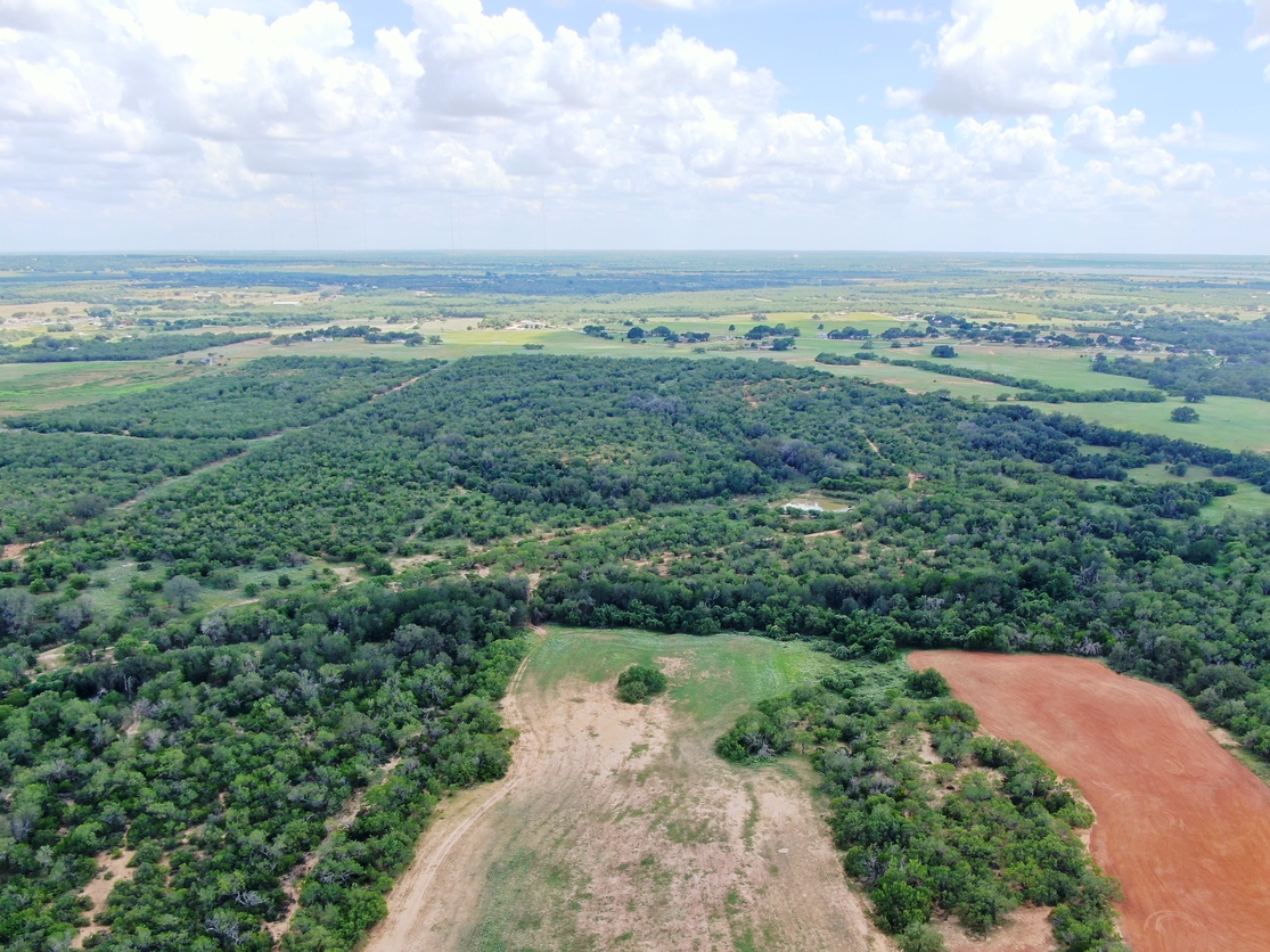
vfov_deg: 45.0
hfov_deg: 58.2
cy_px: 609
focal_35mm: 31
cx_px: 714
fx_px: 1137
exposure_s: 1/320
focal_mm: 4.39
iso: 100
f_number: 2.8
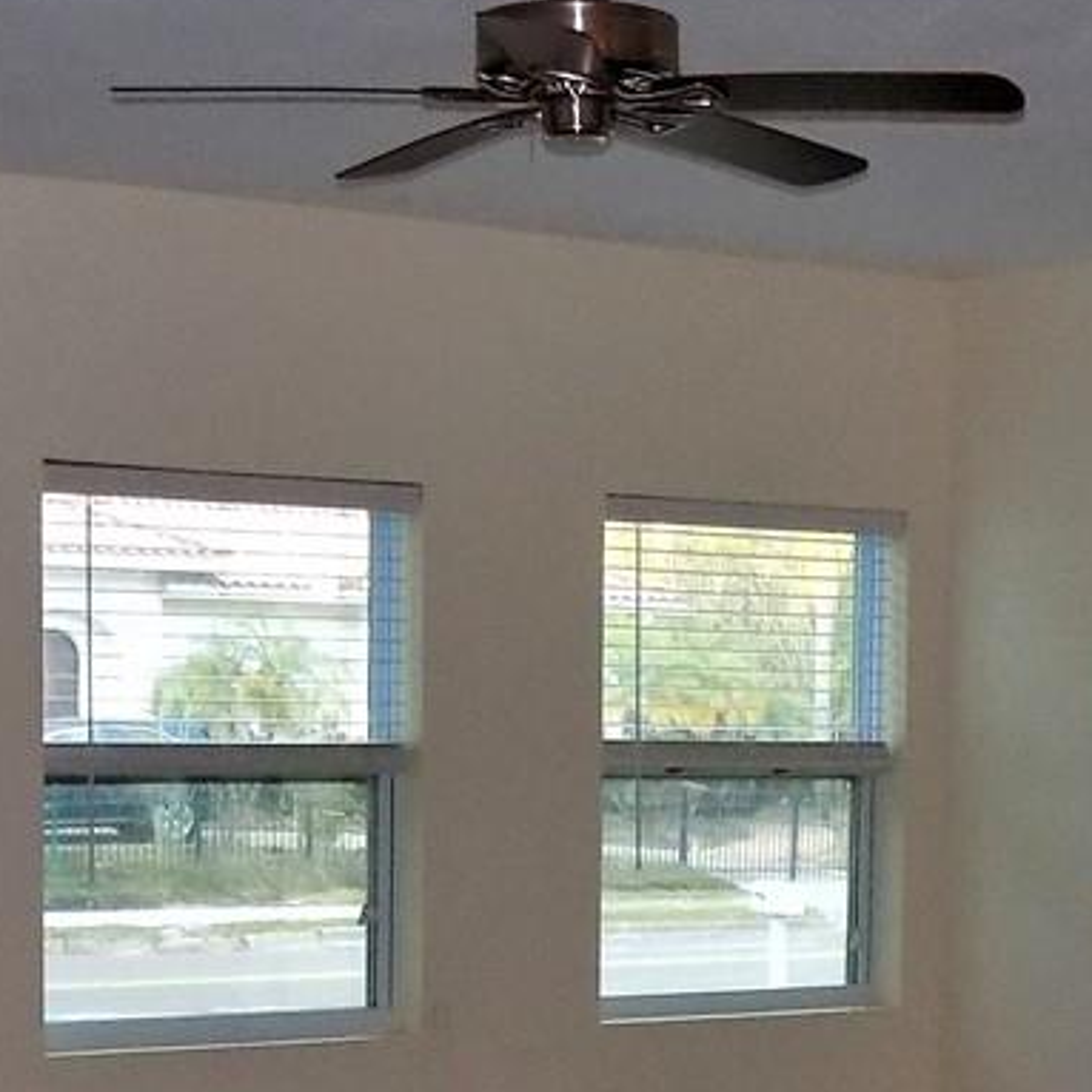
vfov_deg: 20.2
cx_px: 801
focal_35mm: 85
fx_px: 3034
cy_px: 892
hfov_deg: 20.3
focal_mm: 4
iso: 200
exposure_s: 1/30
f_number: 3.1
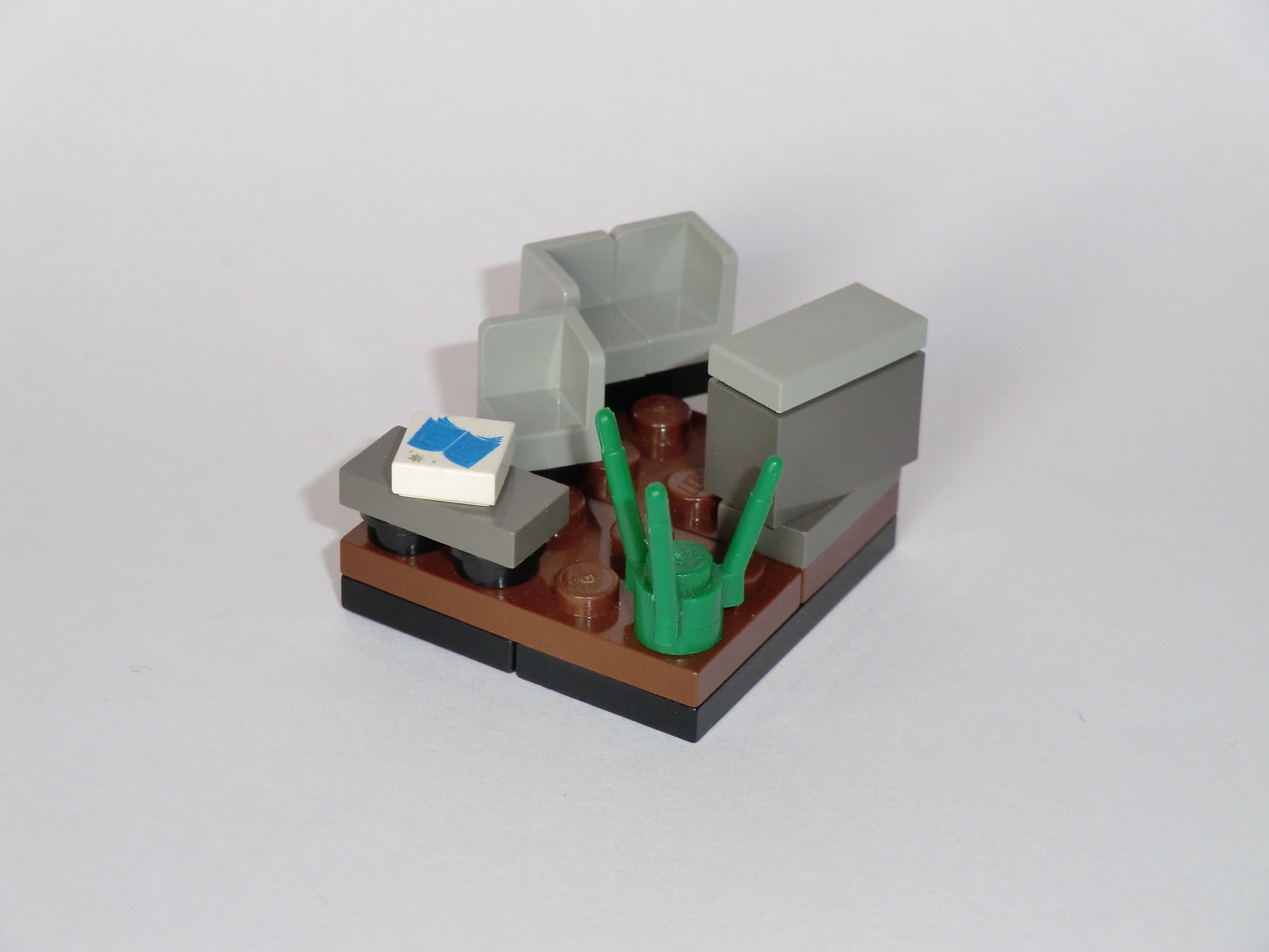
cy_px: 476
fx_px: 3263
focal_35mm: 89
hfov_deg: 22.0
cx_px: 634
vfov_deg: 16.6
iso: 160
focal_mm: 16
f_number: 4.8
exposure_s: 1/60
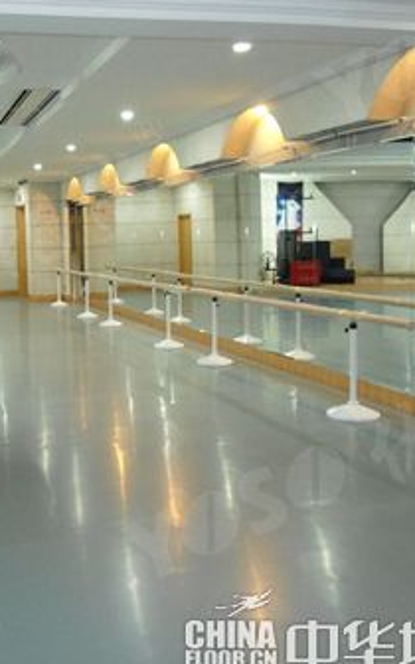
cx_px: 77
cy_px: 345
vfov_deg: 48.2
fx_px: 742
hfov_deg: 30.4
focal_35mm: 41
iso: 400
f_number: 2.8
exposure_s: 1/30
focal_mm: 4.7
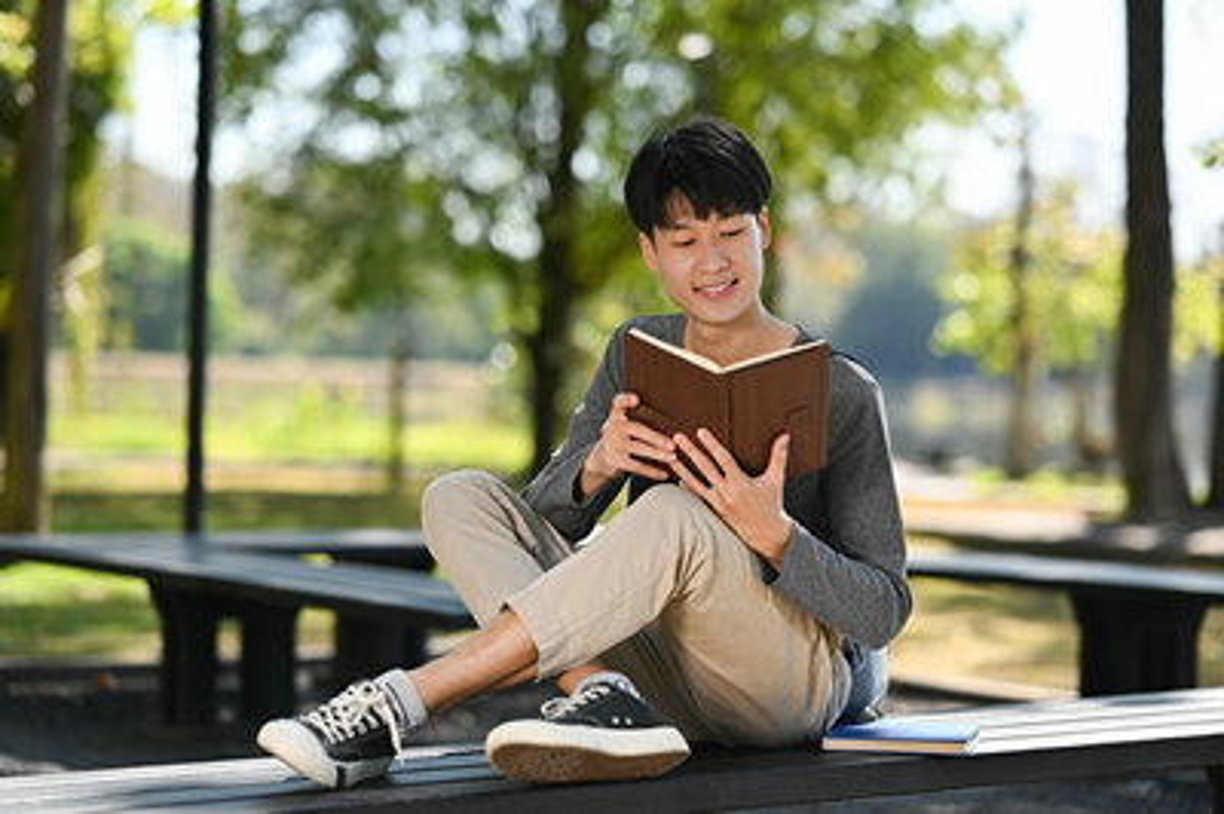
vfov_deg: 16.0
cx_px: 612
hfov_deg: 23.9
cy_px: 407
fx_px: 2888
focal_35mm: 85
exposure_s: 1/1250
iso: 100
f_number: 2.2
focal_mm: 85
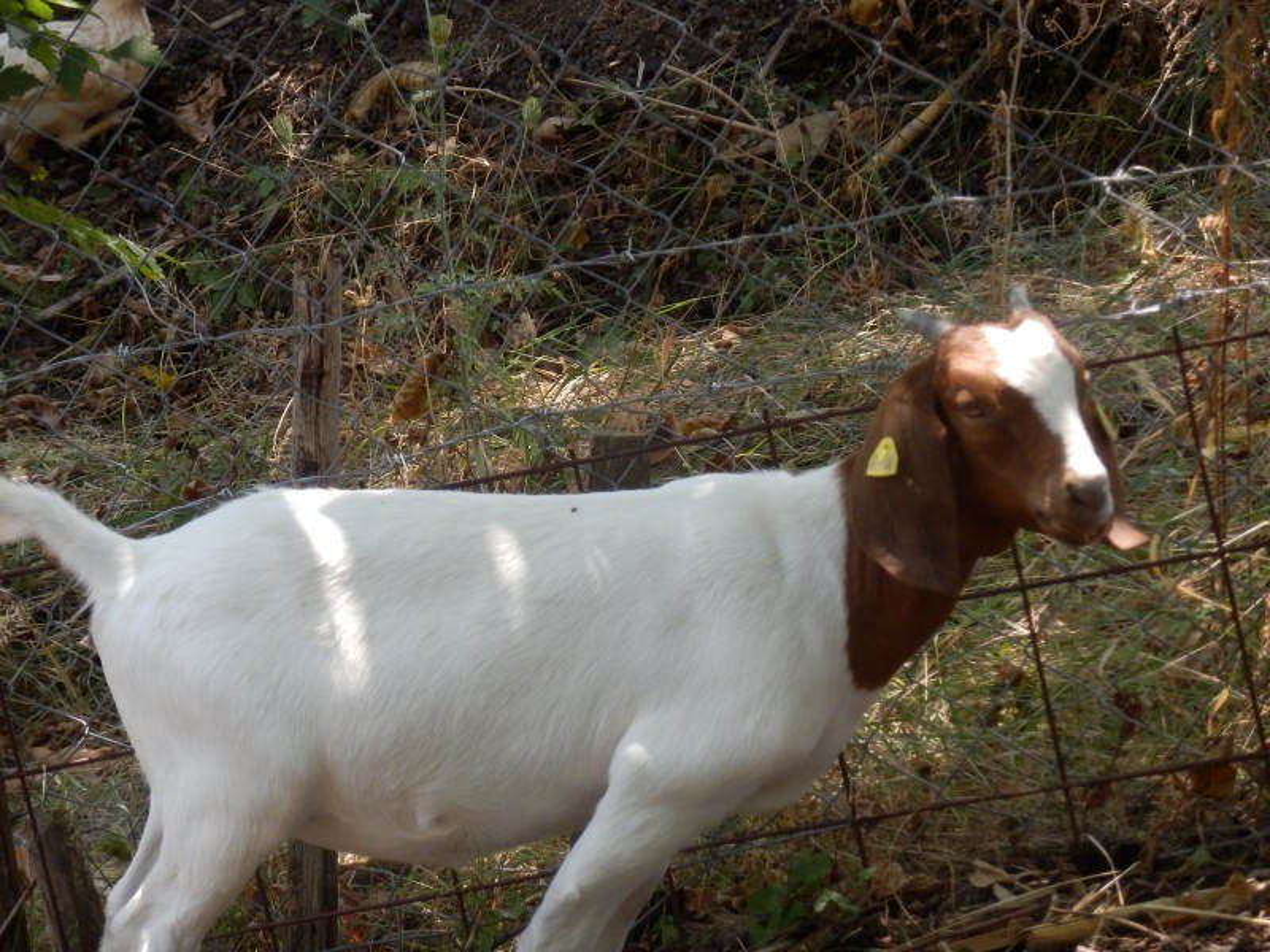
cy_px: 476
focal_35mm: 218
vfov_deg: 6.8
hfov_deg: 9.1
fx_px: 7998
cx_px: 635
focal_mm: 38.6
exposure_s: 1/200
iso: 320
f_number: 5.8
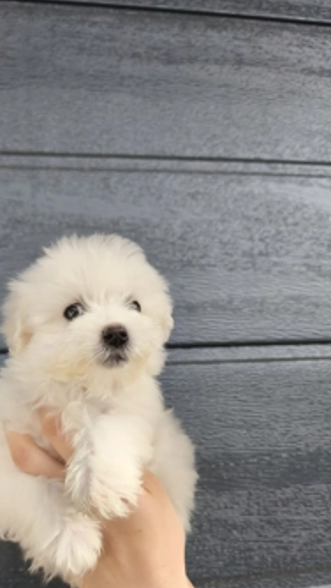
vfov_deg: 63.9
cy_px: 345
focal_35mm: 30
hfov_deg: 38.3
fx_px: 468
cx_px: 97
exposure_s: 1/439
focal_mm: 6.18
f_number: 1.65
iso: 50
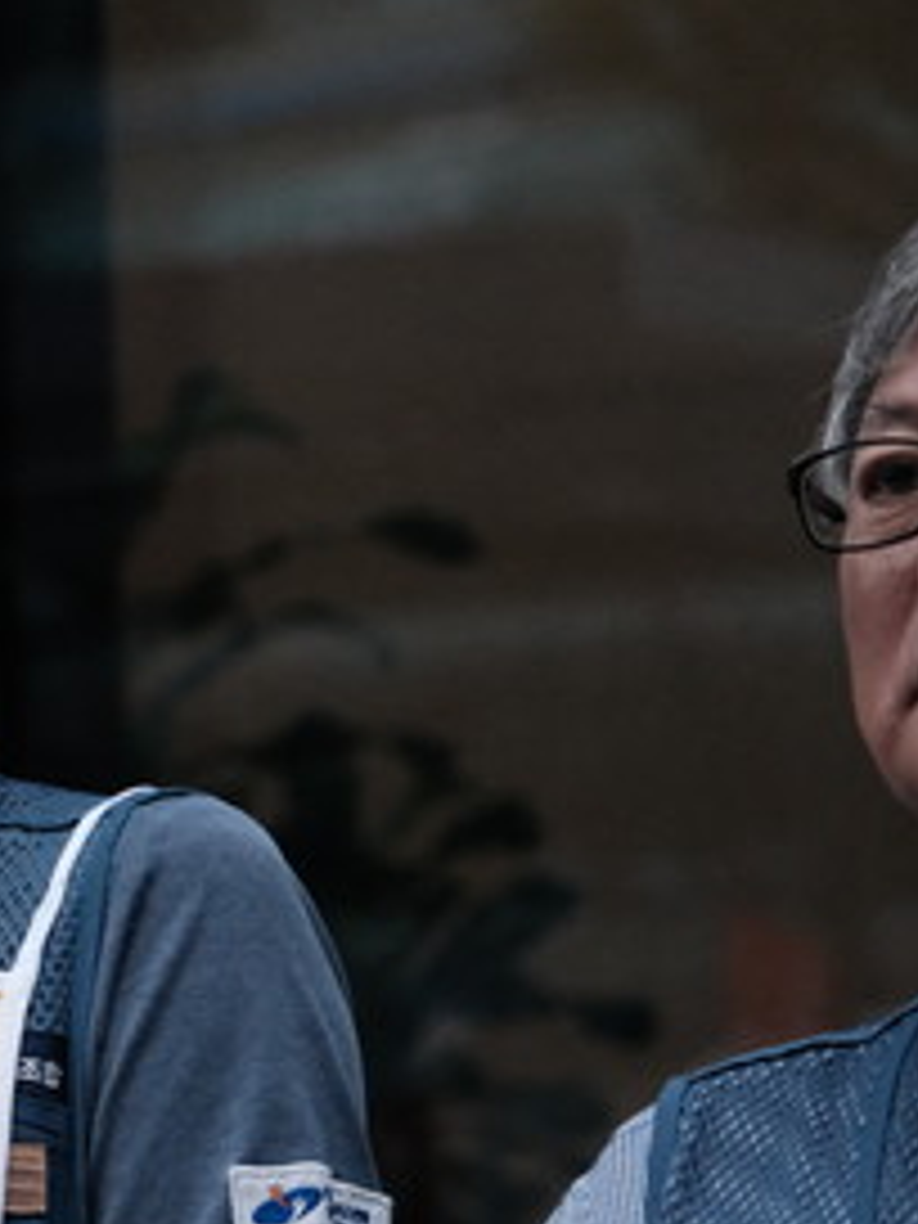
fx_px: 8309
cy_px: 846
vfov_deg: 8.4
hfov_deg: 6.3
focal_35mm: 235
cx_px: -423
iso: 6400
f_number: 4
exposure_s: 1/4700
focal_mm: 74.2
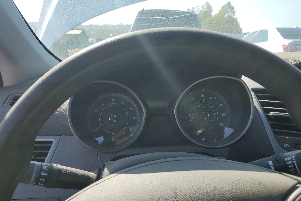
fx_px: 242
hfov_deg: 63.7
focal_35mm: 29
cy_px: 114
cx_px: 153
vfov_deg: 44.9
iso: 50
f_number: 1.5
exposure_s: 1/1250
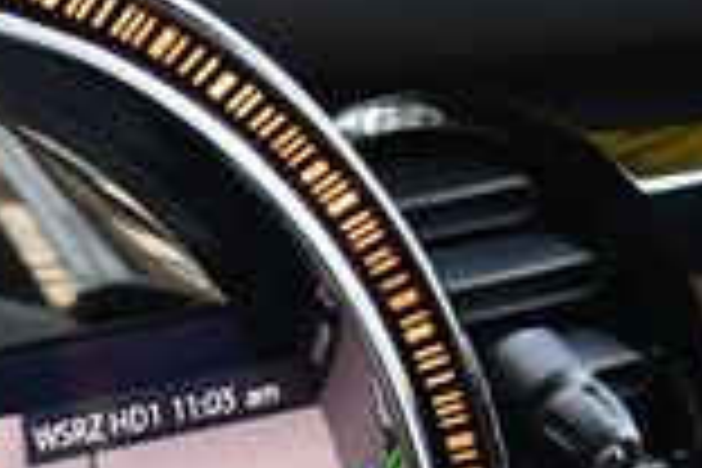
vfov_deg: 9.0
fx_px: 2886
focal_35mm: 148
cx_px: -248
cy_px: 693
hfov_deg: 13.3
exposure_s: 1/250
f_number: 3.5
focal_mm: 18
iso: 800
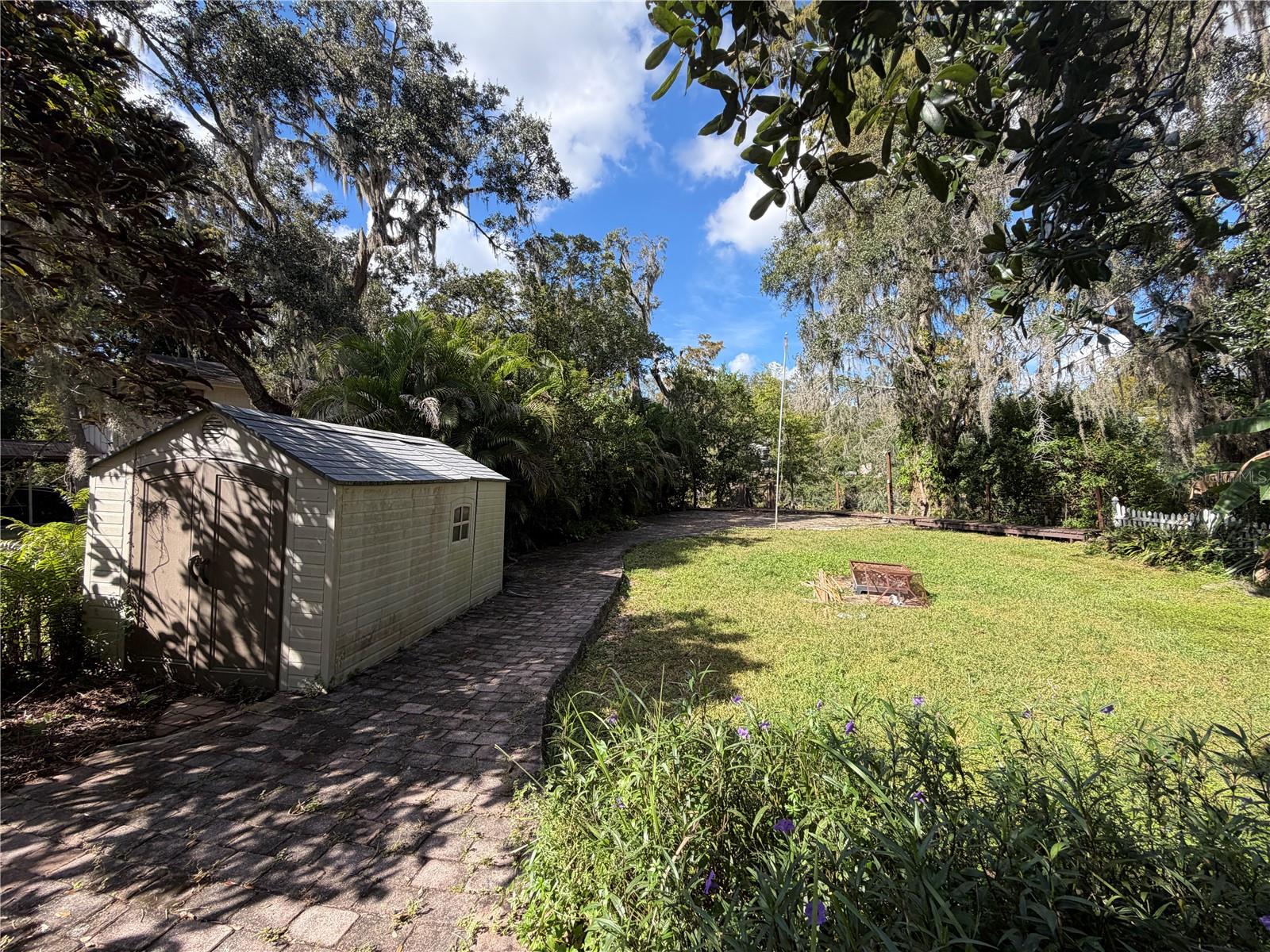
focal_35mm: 14
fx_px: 514
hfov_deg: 102.1
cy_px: 476
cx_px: 635
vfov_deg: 85.7
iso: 40
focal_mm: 2.22
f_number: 2.2
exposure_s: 1/514
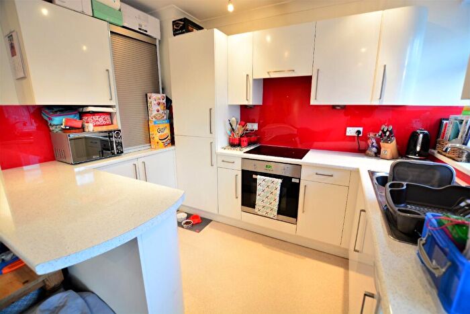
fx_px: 196
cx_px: 235
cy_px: 157
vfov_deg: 77.4
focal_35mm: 15
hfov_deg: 100.4
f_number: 3.5
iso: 280
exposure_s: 1/15
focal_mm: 10
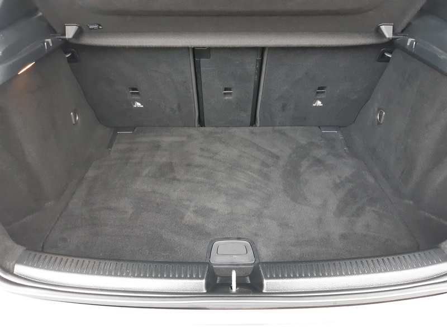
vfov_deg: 53.1
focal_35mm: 26
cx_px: 224
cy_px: 168
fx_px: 336
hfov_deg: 67.3
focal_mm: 3.92
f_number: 1.7
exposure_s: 1/50
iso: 320
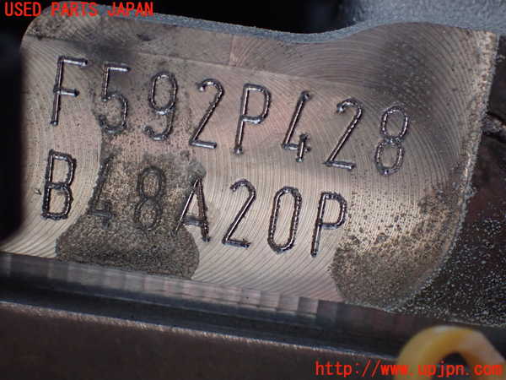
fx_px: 1286
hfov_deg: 22.3
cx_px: 253
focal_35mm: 88
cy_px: 190
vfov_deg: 16.8
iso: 800
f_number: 4.5
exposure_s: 1/160
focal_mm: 15.66
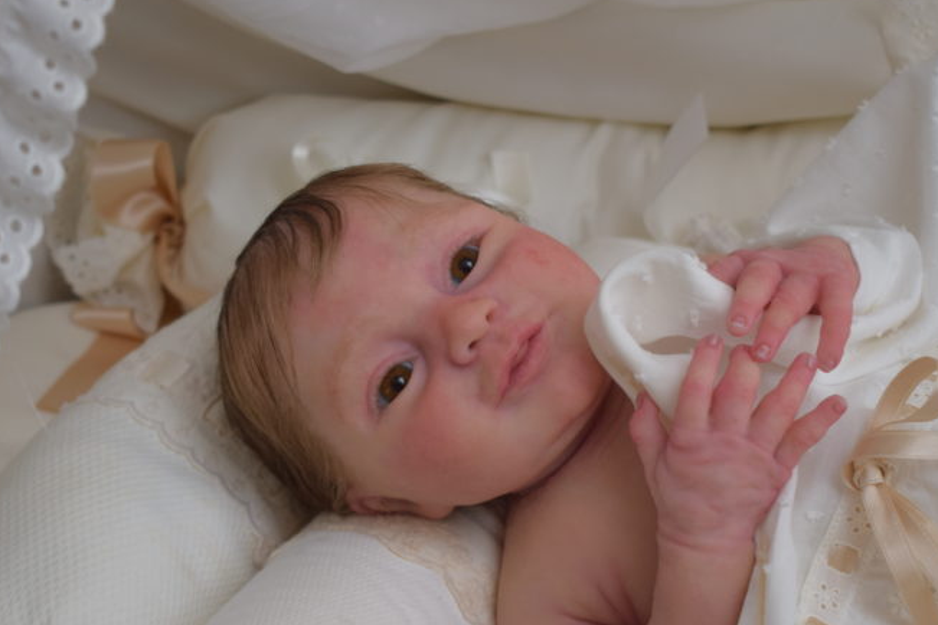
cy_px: 354
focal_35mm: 70
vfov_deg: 19.4
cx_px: 471
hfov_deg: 28.8
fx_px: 1824
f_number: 4.8
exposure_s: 1/100
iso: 400
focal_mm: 38
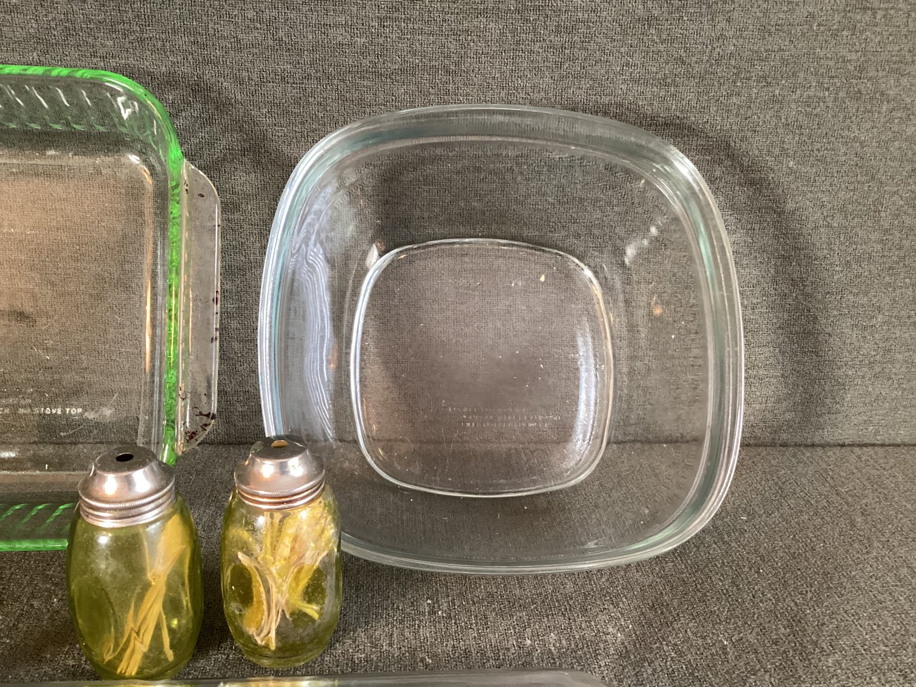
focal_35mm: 31
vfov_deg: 45.4
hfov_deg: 58.3
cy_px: 344
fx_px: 820
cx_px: 458
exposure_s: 1/40
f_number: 2.4
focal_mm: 3.3
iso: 320
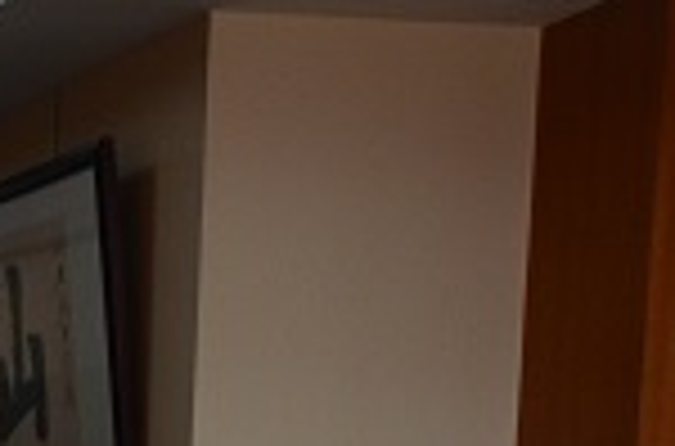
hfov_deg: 14.5
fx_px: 2243
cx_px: -621
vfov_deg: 10.8
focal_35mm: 120
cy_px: 746
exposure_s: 1/80
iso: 1100
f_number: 5.6
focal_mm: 20
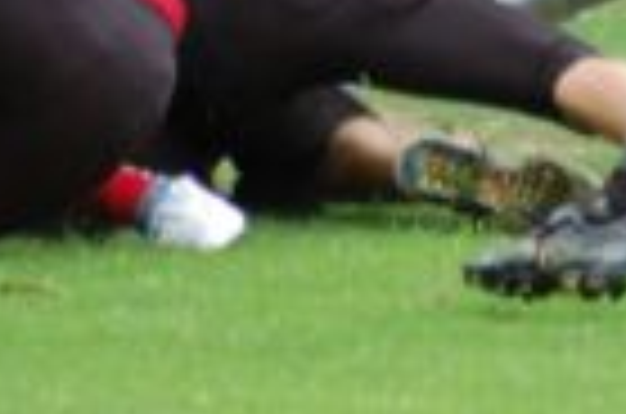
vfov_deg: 0.9
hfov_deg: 1.4
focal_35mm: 1468
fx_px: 25469
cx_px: 471
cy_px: 14
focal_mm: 300
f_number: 5.6
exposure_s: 1/500
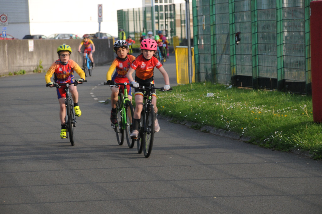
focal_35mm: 278
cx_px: 161
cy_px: 107
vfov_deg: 4.9
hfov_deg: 7.4
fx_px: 2479
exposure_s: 1/250
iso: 640
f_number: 10
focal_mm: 185
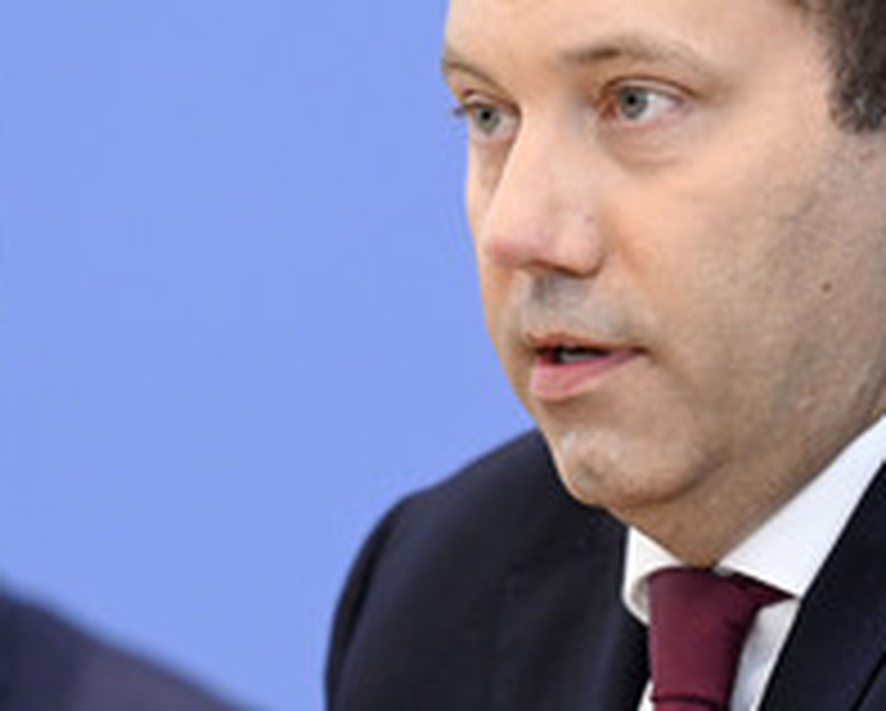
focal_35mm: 397
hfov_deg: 4.9
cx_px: 376
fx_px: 10421
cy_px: 351
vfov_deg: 3.9
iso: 4000
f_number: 4
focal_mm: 185
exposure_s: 1/1250
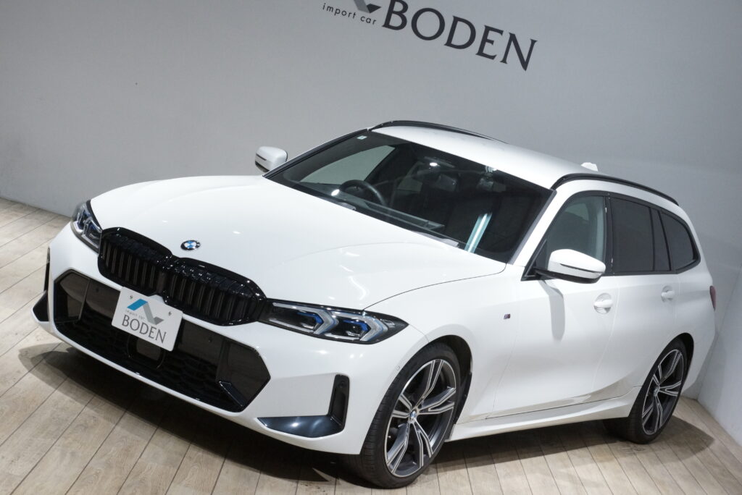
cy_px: 248
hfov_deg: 27.0
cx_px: 371
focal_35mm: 75
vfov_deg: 18.2
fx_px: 1547
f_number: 8
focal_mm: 50
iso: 1600
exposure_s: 1/60
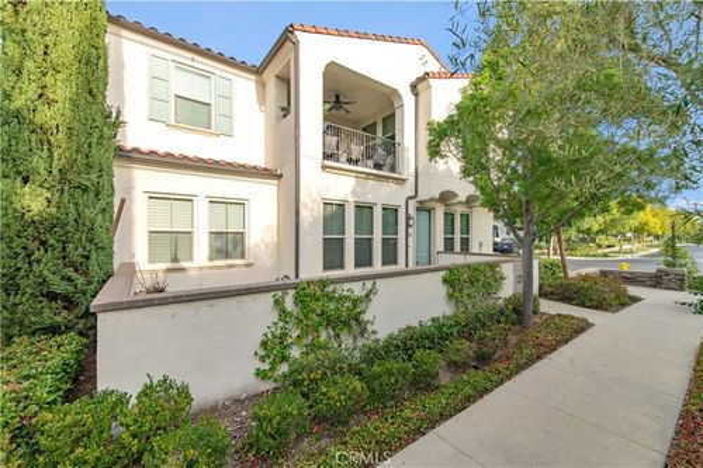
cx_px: 352
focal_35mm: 14
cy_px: 234
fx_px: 273
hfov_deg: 104.3
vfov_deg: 81.2
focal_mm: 14
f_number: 5.6
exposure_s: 1/320
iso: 100
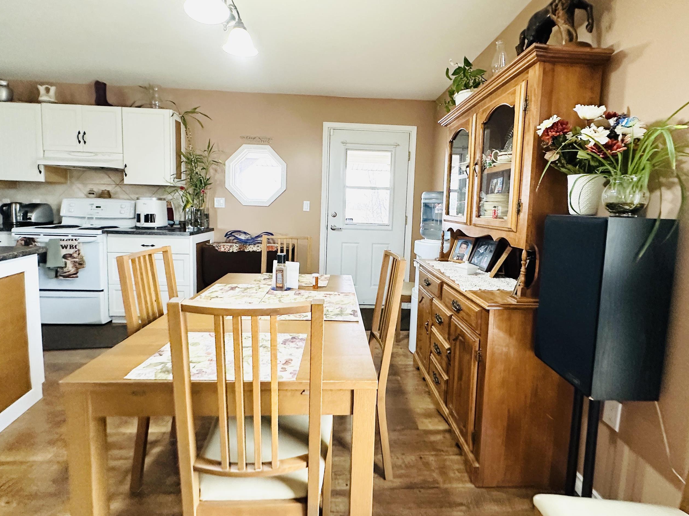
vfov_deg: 74.6
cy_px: 235
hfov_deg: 91.0
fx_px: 338
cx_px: 354
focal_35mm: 17
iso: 400
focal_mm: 2.22
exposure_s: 1/60
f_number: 2.2
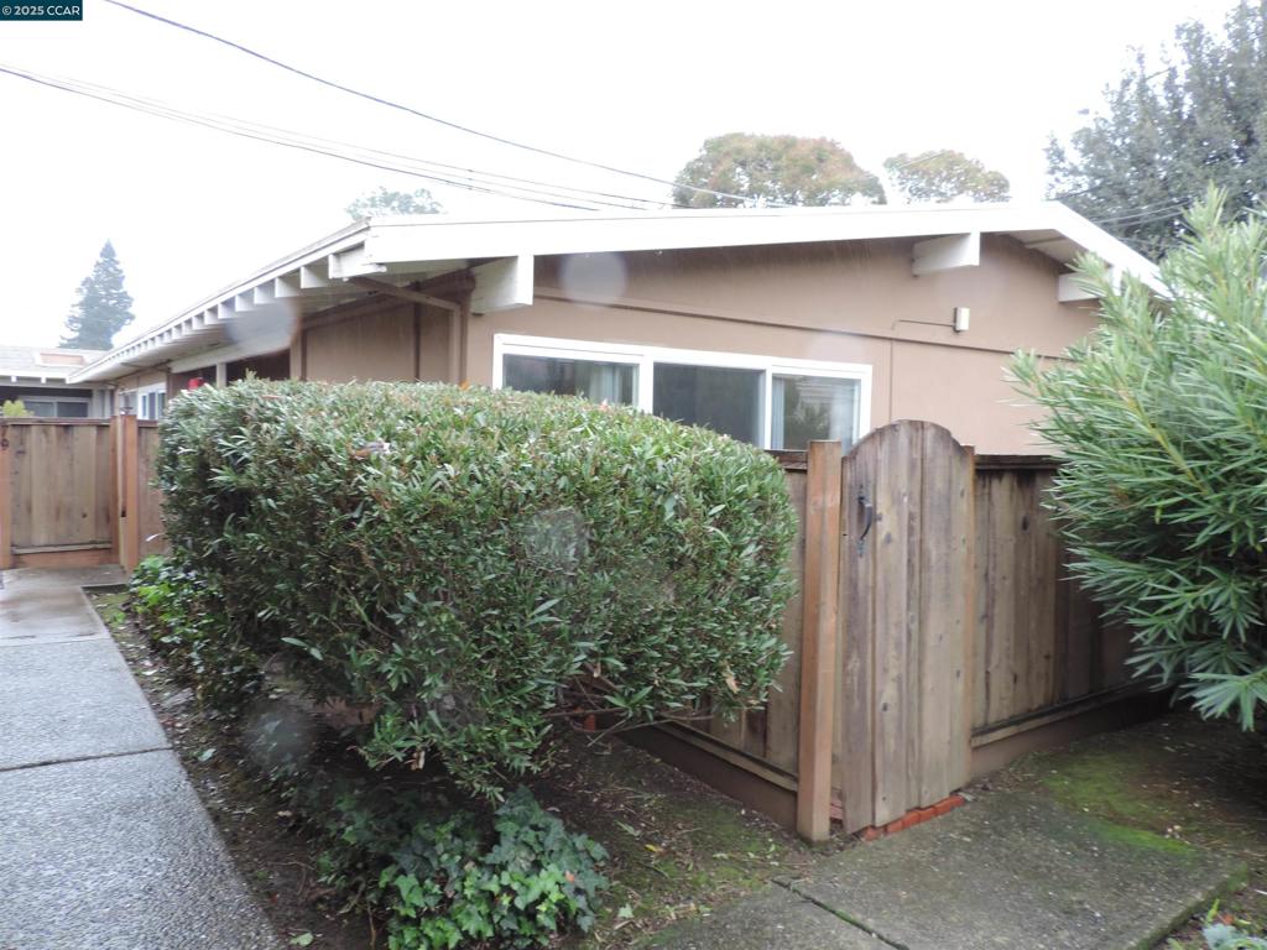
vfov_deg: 56.8
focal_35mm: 24
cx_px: 634
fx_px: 878
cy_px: 475
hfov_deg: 71.6
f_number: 3
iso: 80
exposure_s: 1/30
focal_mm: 4.3
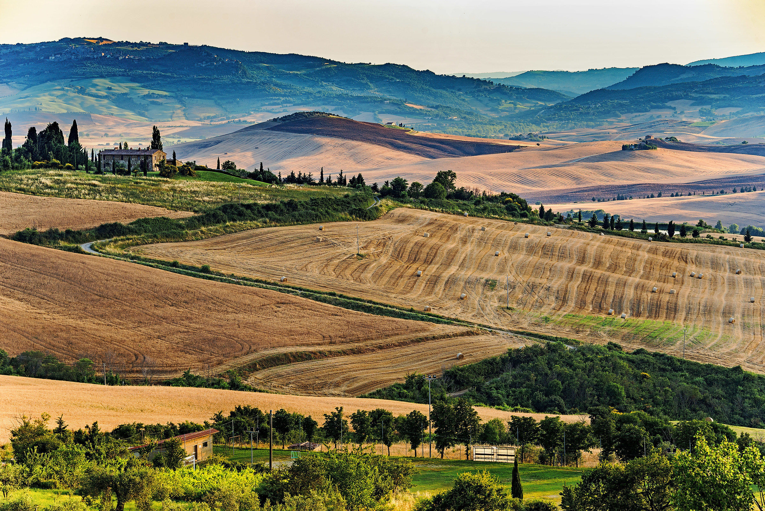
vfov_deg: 11.2
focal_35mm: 122
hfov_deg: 16.8
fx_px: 2593
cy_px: 256
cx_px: 382
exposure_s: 1/125
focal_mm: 122
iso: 220
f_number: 8
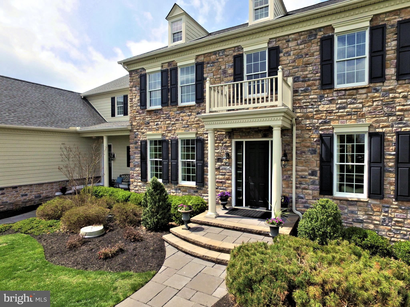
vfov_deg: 66.0
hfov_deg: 81.7
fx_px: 237
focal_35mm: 20
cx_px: 205
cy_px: 154
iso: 200
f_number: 2.8
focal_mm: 3.61
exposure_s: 1/2500
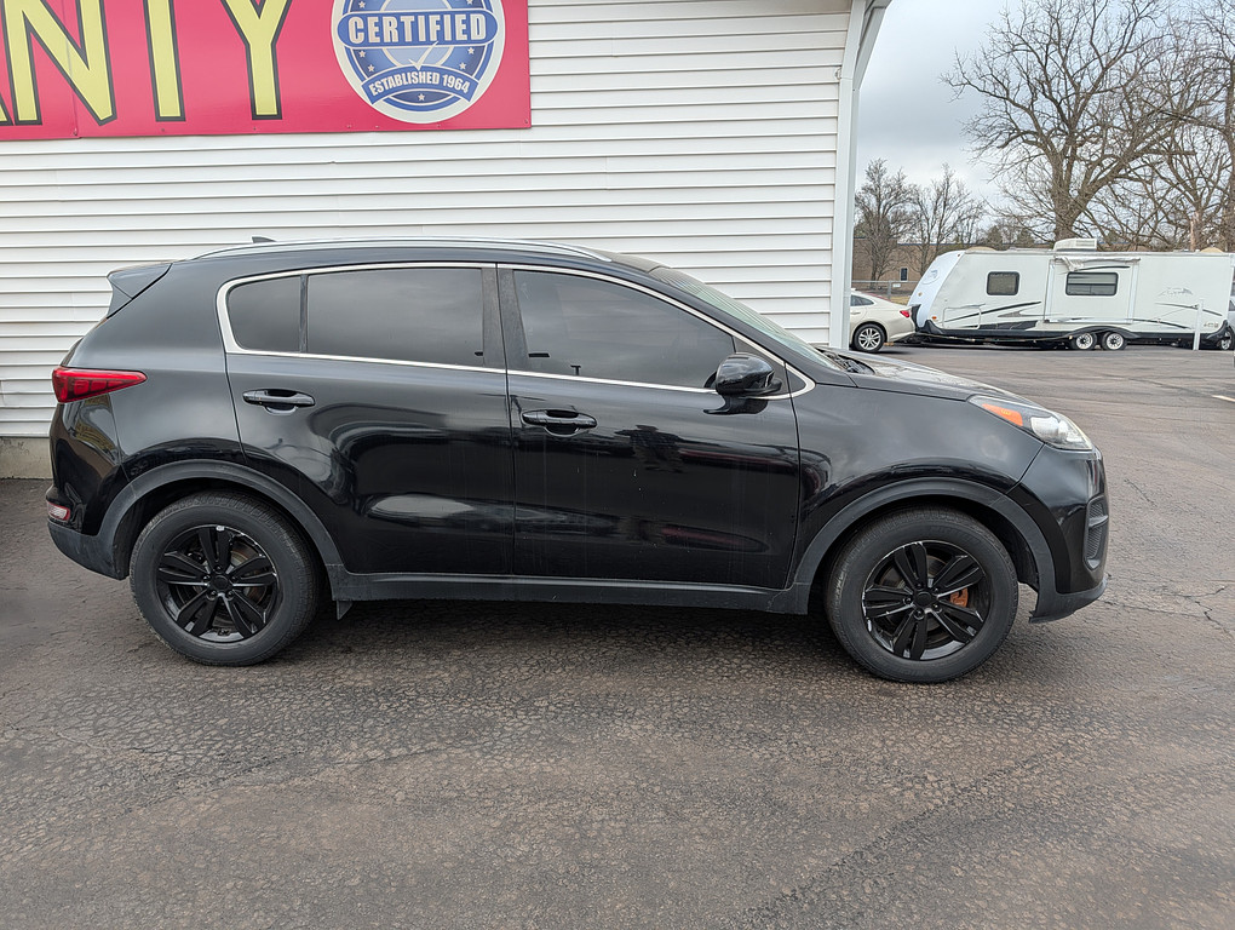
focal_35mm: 24
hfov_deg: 71.5
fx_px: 857
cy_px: 465
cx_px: 618
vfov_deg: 56.9
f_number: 1.68
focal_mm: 6.9
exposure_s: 1/1294
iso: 21
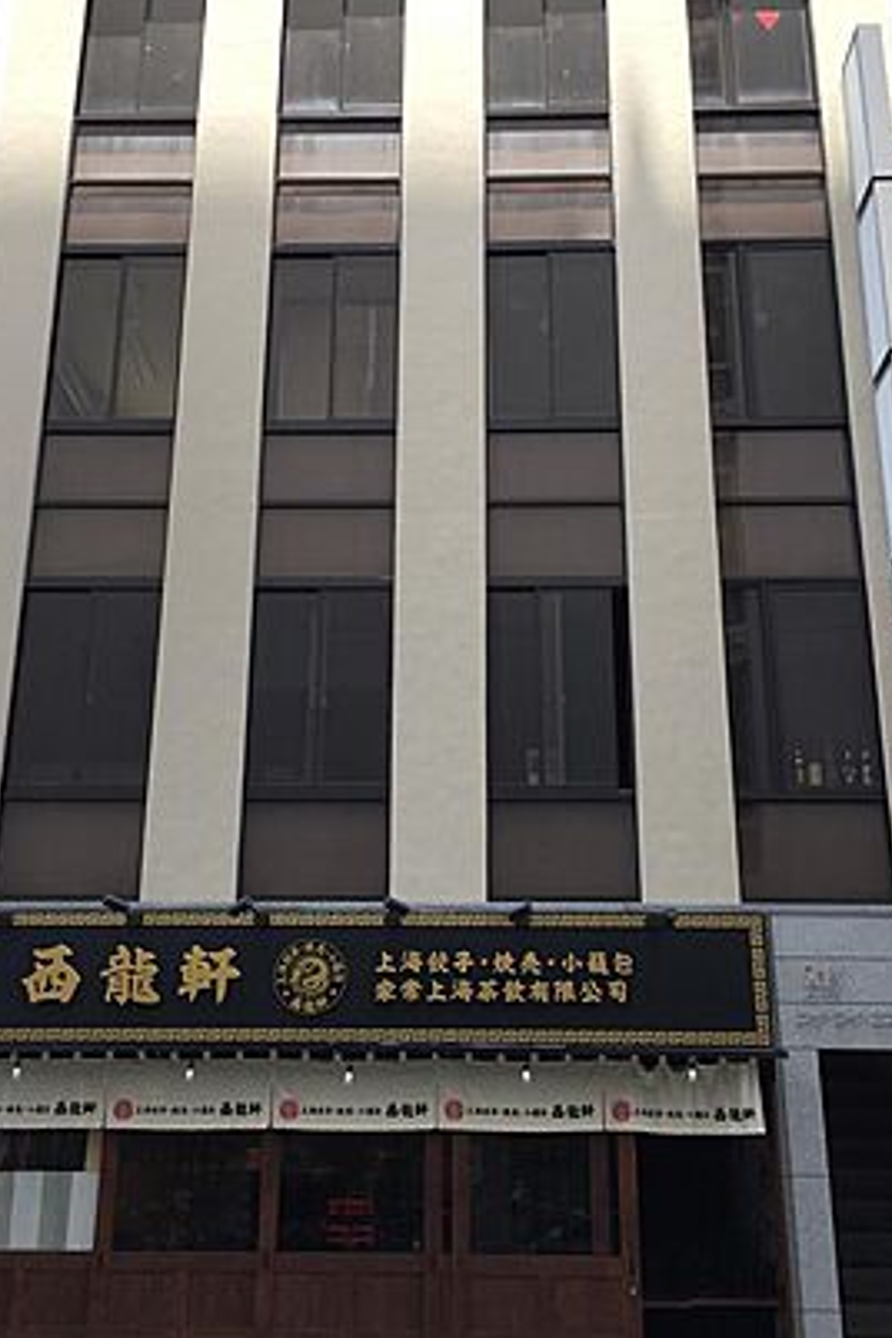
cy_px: 682
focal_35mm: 36
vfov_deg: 53.1
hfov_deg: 36.9
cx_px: 419
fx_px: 1338
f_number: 2.2
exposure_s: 1/278
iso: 32
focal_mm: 4.15
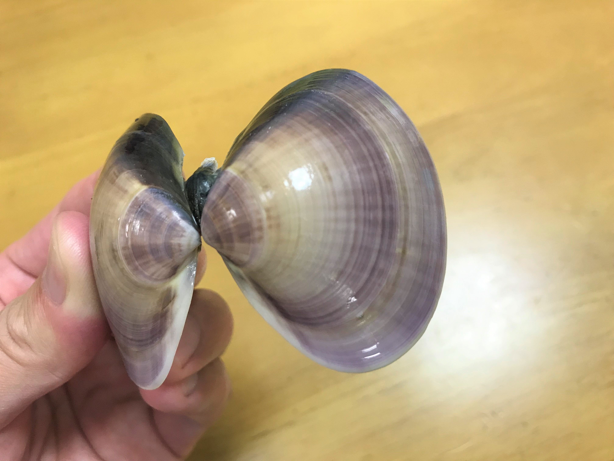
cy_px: 230
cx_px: 307
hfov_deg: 63.4
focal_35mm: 28
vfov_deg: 49.7
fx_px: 497
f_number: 1.8
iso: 40
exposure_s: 1/33
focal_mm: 3.99
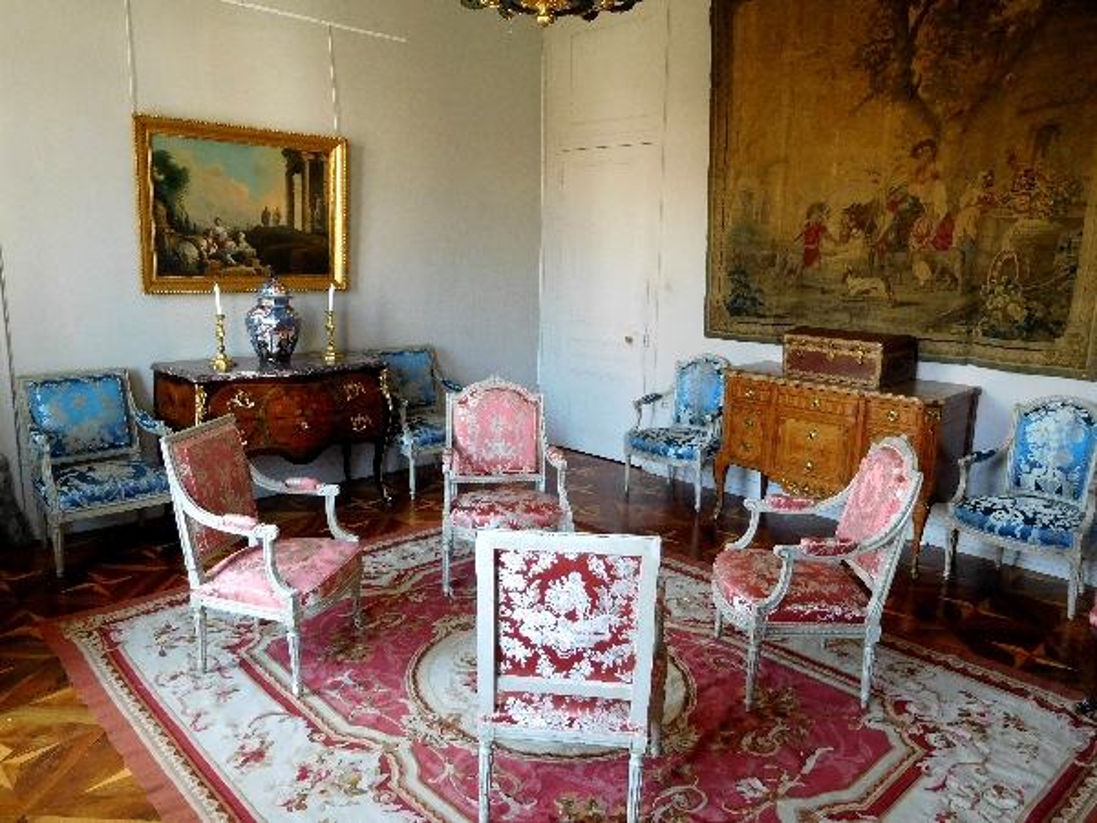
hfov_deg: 69.4
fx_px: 792
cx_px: 548
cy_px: 412
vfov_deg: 54.9
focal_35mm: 25
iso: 360
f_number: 3.4
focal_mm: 4.5
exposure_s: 1/30
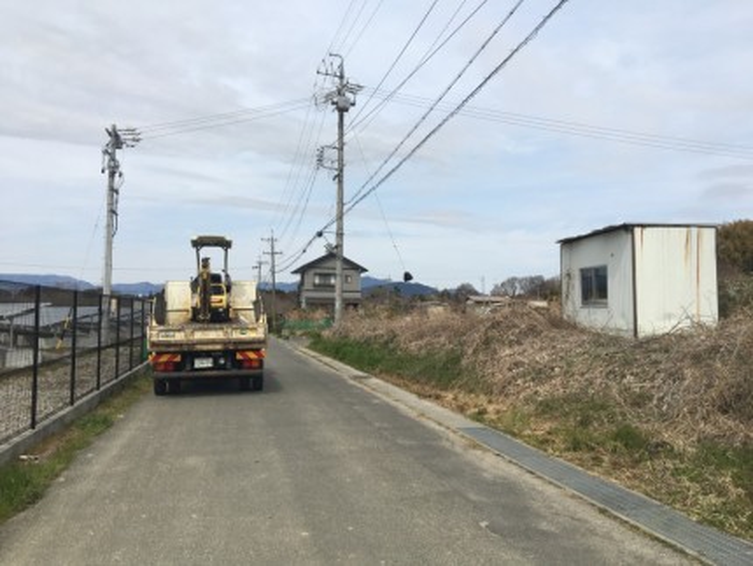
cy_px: 283
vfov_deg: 48.3
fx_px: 631
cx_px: 376
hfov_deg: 61.6
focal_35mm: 29
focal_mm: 4.15
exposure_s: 1/1923
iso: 25
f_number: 2.2
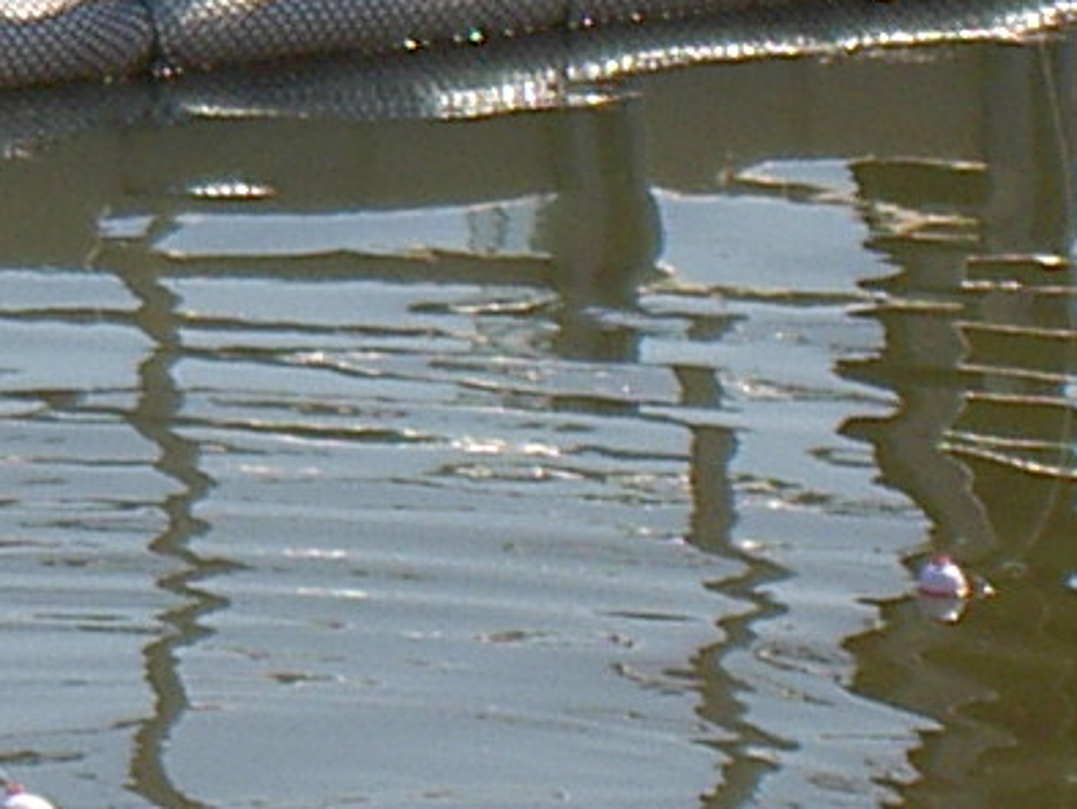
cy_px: -1238
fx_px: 15971
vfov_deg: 2.9
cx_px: -1848
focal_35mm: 513
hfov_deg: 3.8
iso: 50
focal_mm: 14.7
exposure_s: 1/400
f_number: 4.6
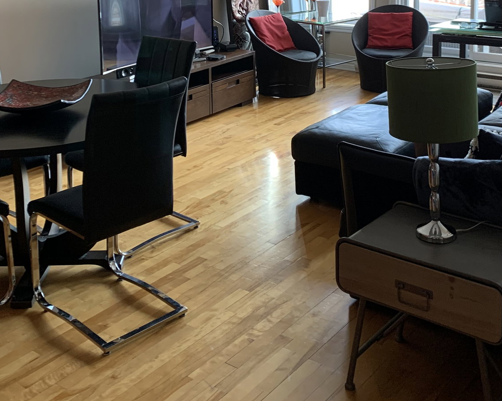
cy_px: 13
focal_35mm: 48
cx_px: 245
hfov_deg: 38.8
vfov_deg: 29.6
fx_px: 713
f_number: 1.8
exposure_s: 1/60
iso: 100
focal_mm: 4.25
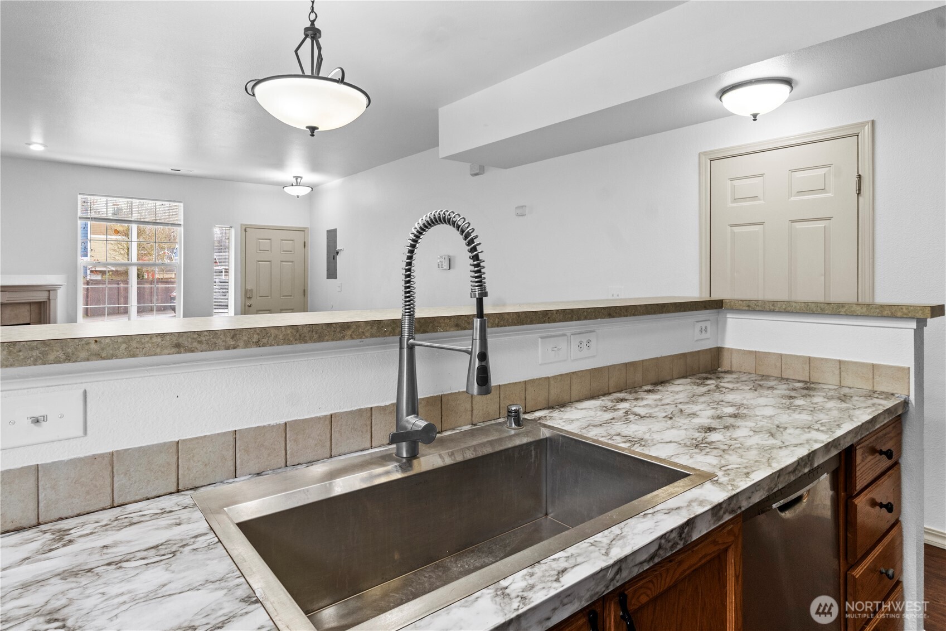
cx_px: 473
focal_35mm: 18
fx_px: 473
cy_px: 316
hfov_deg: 90.0
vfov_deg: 67.4
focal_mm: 12
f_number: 9
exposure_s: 1/10
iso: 400
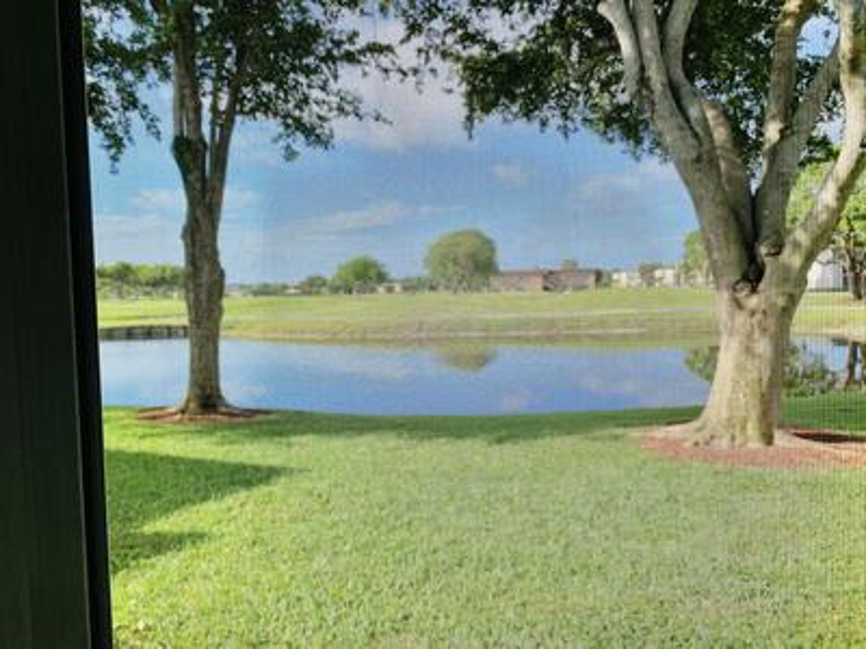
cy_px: 324
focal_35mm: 26
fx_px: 650
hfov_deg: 67.3
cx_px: 433
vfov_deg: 53.1
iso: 32
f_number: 1.8
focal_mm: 4.25
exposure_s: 1/1182
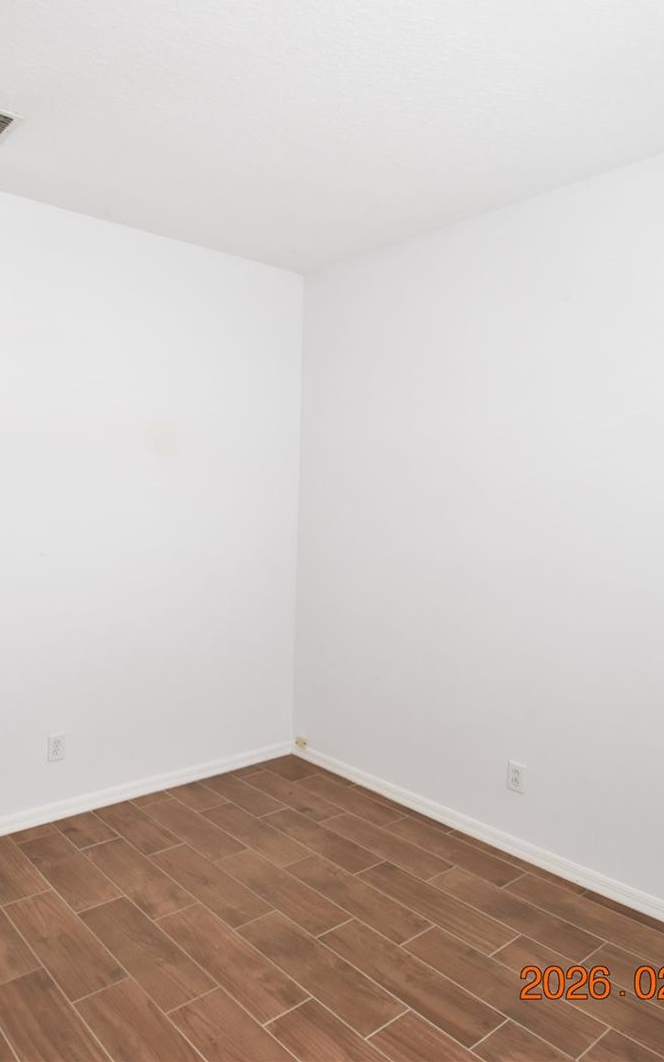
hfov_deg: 52.1
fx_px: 665
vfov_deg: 77.1
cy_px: 531
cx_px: 226
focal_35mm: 23
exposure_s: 1/30
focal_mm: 10
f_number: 3.5
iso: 800
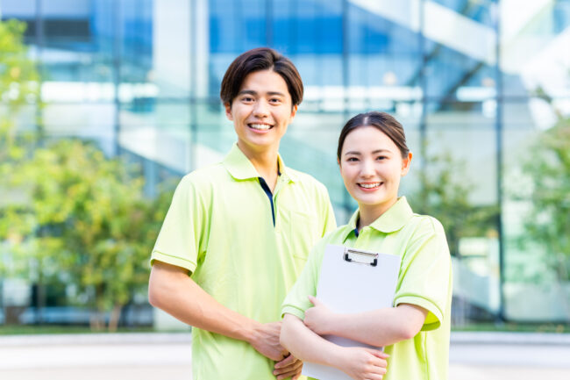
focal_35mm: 85
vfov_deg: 16.1
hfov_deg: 23.9
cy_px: 190
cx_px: 285
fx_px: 1345
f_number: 2.8
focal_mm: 85
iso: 320
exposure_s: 1/640
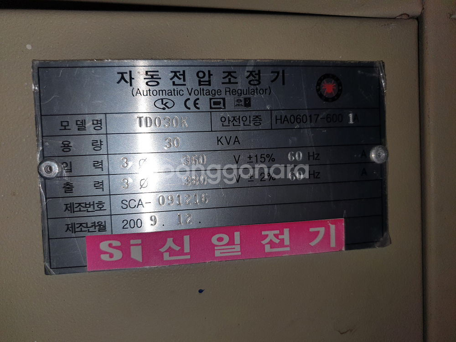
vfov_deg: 53.1
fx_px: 343
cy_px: 171
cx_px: 228
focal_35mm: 26
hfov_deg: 67.3
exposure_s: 1/373
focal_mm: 4.3
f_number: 1.5
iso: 50
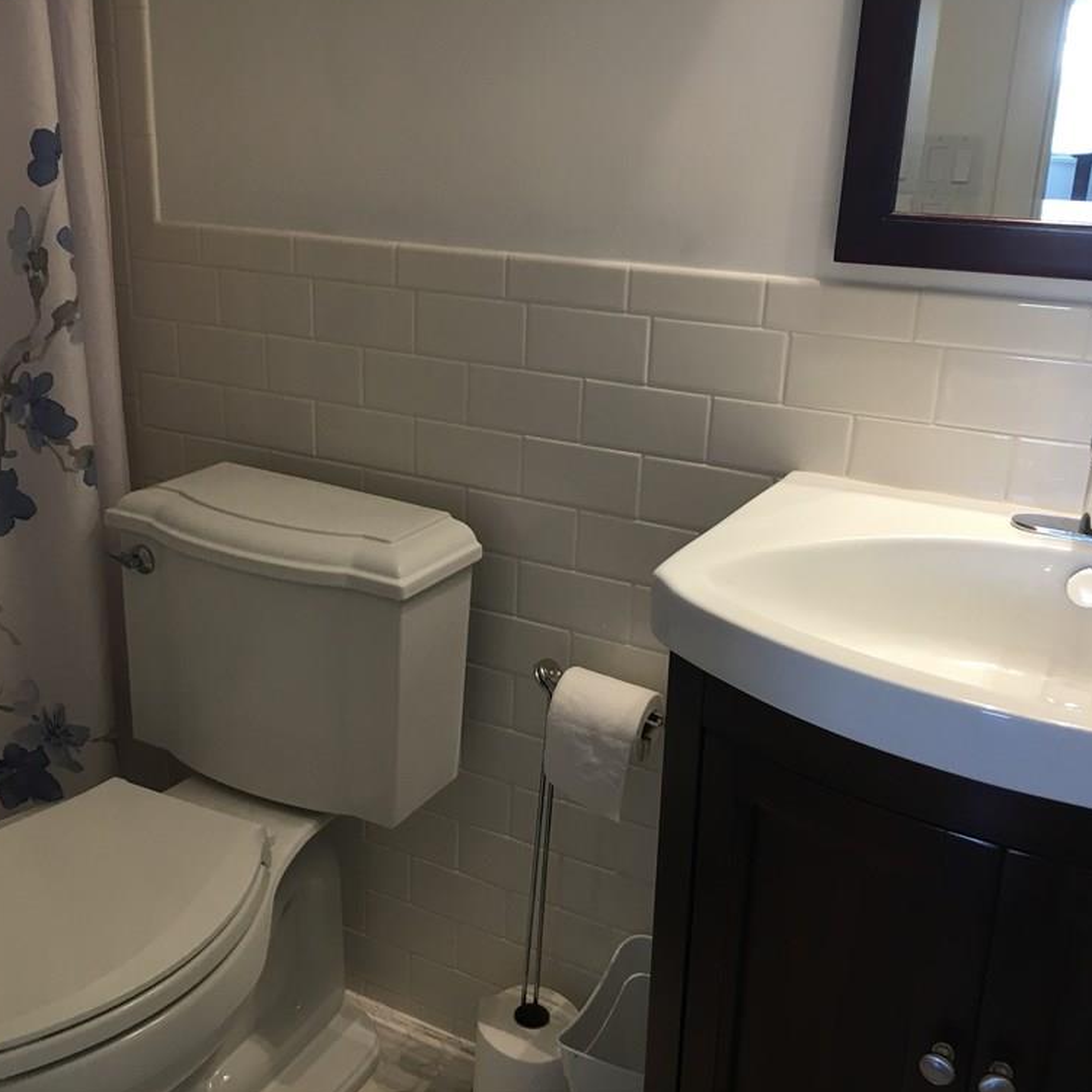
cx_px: 517
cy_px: 540
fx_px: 1249
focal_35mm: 35
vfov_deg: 47.2
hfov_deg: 47.2
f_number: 2.2
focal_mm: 4.15
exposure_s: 1/30
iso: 64
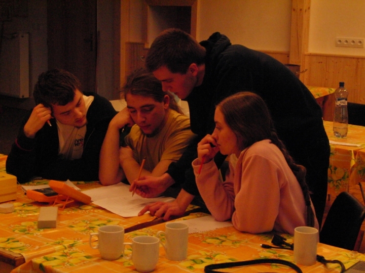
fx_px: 738
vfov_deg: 21.0
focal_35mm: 70
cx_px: 182
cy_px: 136
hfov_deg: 27.8
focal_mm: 14.1
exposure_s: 1/100
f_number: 4.6
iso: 800
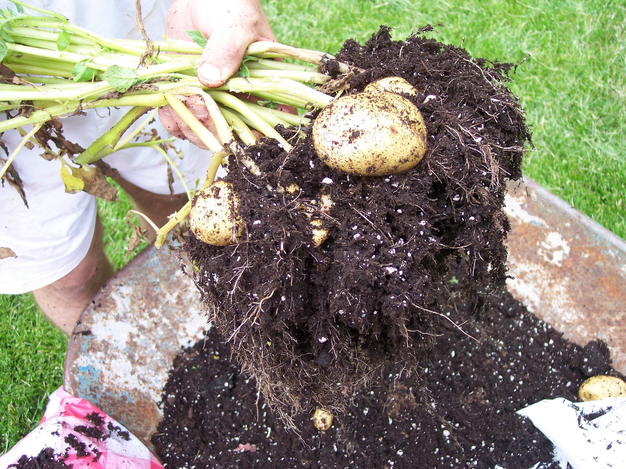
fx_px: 687
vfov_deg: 37.7
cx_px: 313
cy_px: 234
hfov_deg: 49.0
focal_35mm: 38
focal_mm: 8
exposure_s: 1/250
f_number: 2.8
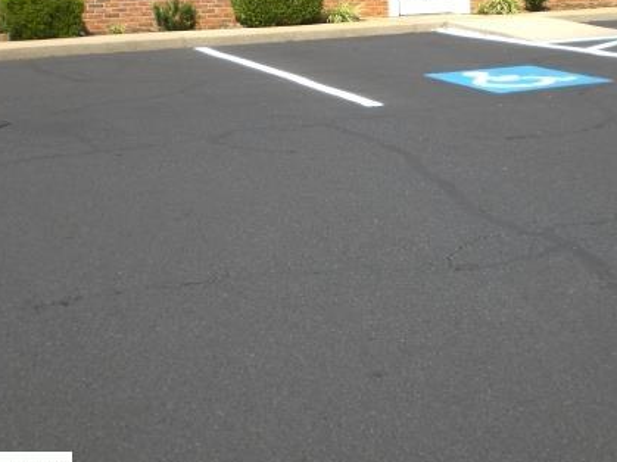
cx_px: 408
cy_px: 143
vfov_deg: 25.0
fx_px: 1034
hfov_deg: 33.0
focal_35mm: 58
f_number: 4.4
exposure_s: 1/400
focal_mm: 6.3
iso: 50
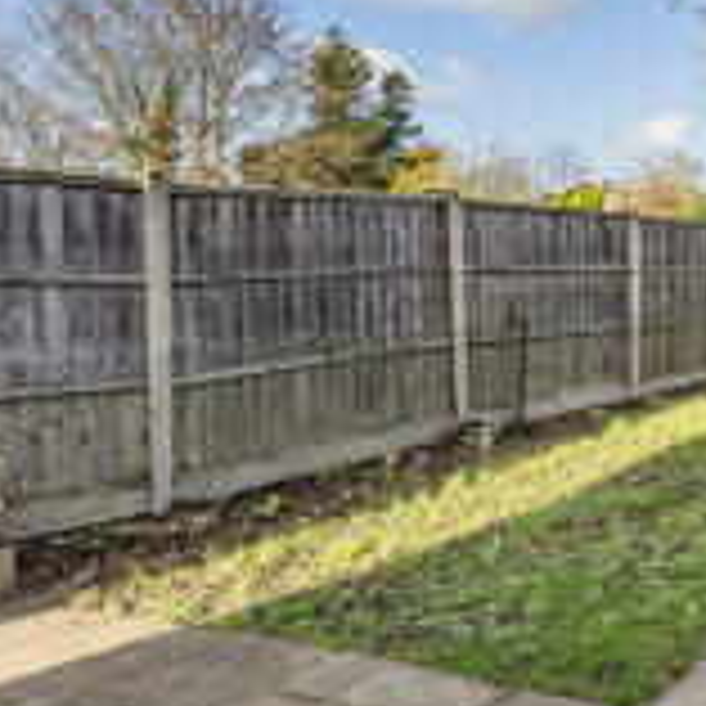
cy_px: 295
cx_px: 953
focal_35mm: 31
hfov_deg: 34.0
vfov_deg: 52.3
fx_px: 715
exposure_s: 1/320
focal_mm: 12
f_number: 9
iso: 320
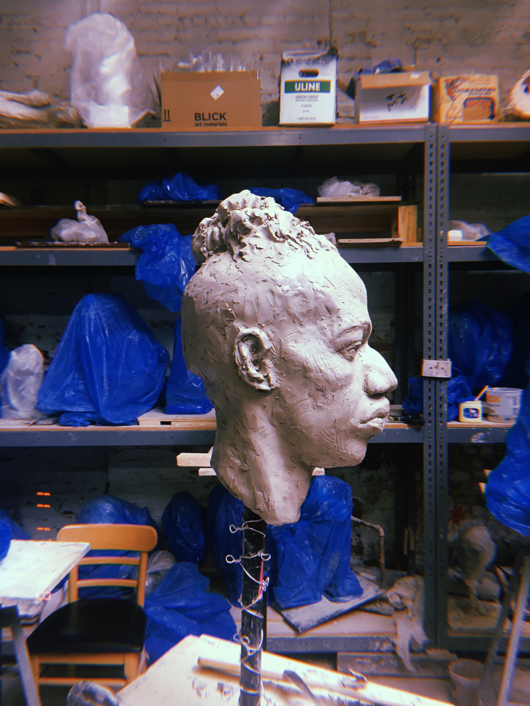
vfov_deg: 61.7
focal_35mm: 29
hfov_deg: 48.2
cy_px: 353
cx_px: 265
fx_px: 592
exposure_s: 1/30
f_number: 2.2
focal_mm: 4.15
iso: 80
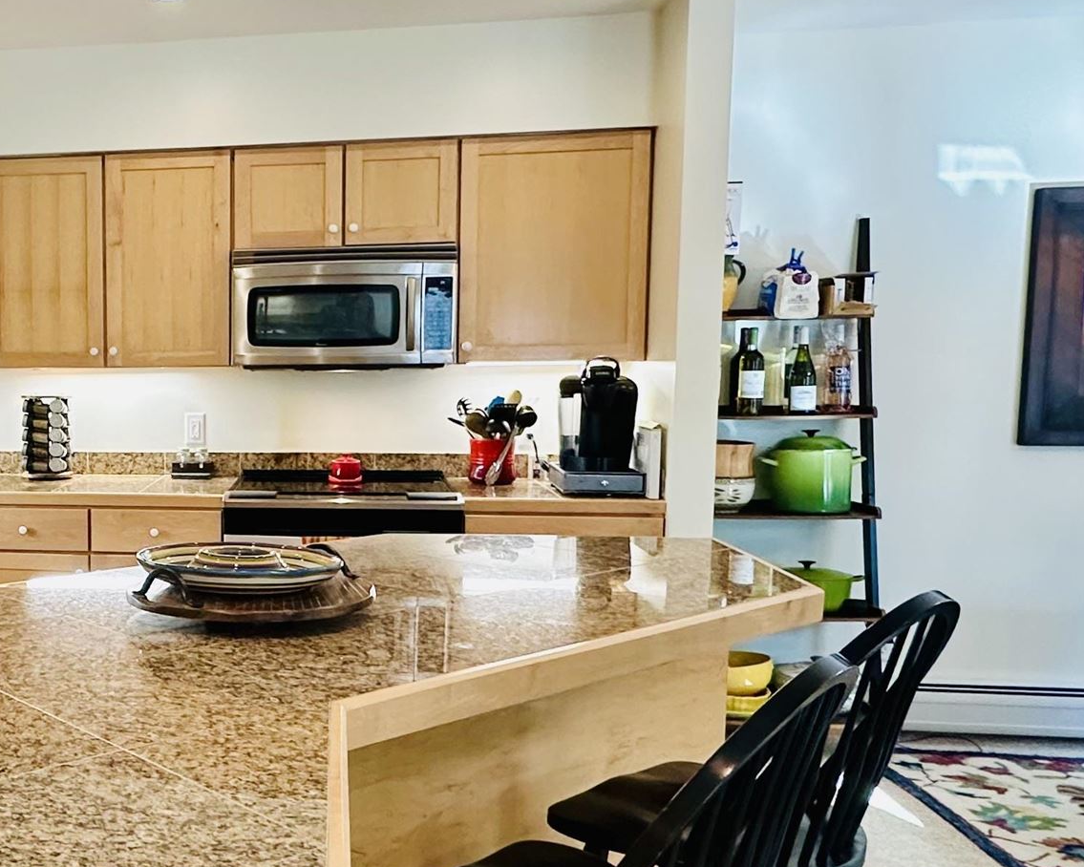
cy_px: 480
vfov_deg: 40.1
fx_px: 1187
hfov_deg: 44.9
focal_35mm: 37
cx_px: 122
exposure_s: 1/120
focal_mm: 2.22
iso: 320
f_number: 2.2
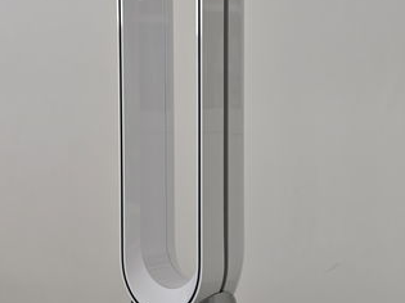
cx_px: 190
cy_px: 197
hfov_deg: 19.6
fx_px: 1170
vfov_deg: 14.8
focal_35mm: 100
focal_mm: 8.72
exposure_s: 1/50
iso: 320
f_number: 1.63
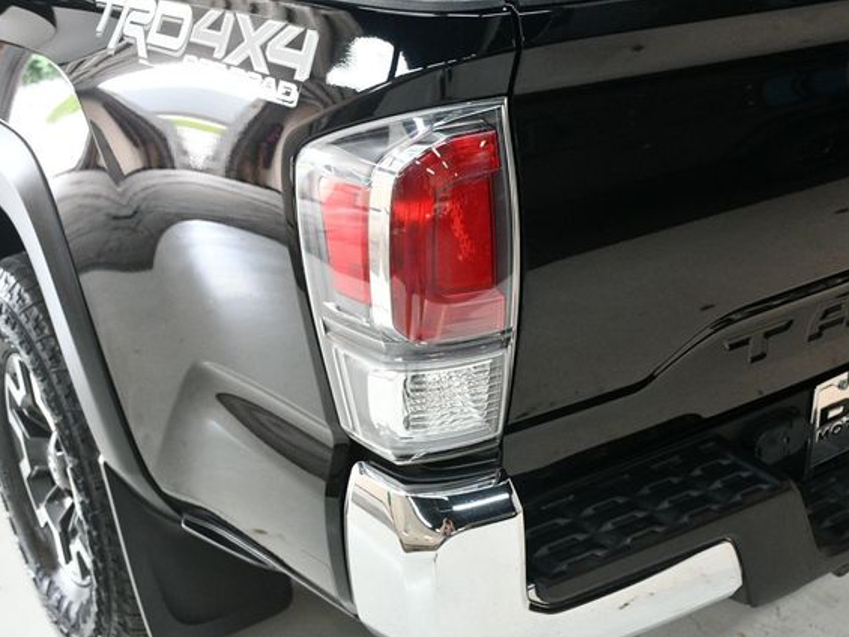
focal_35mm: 49
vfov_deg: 29.7
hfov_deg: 38.9
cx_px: 454
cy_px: 318
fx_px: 1202
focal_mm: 30
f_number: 4
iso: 2800
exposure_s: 1/125
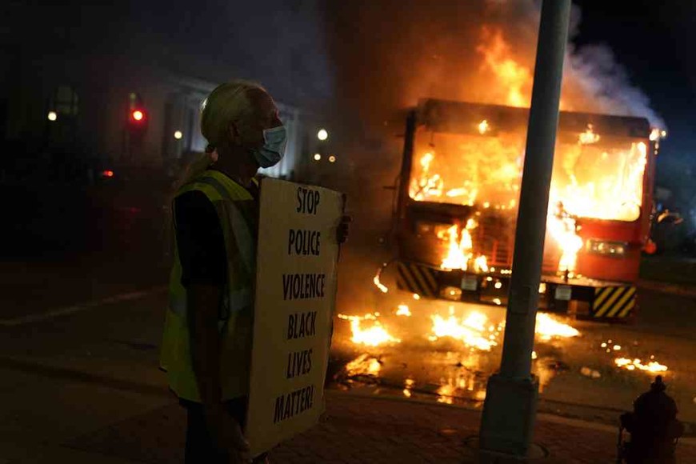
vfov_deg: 30.5
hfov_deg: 44.5
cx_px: 348
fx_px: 851
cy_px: 232
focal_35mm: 44
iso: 3200
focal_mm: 44
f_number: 2.8
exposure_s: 1/200
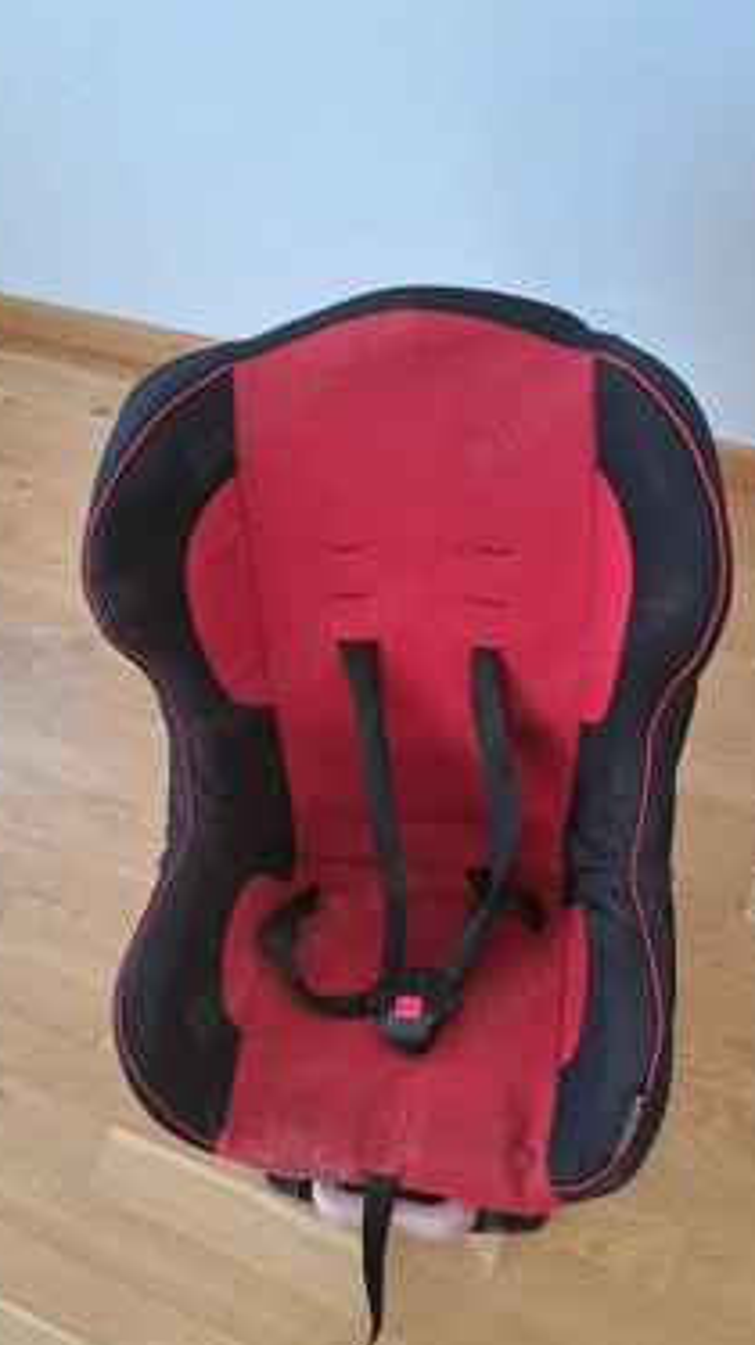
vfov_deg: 67.9
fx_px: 998
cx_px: 370
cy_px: 708
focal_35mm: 28
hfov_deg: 41.4
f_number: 1.8
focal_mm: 5.23
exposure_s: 1/50
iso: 64
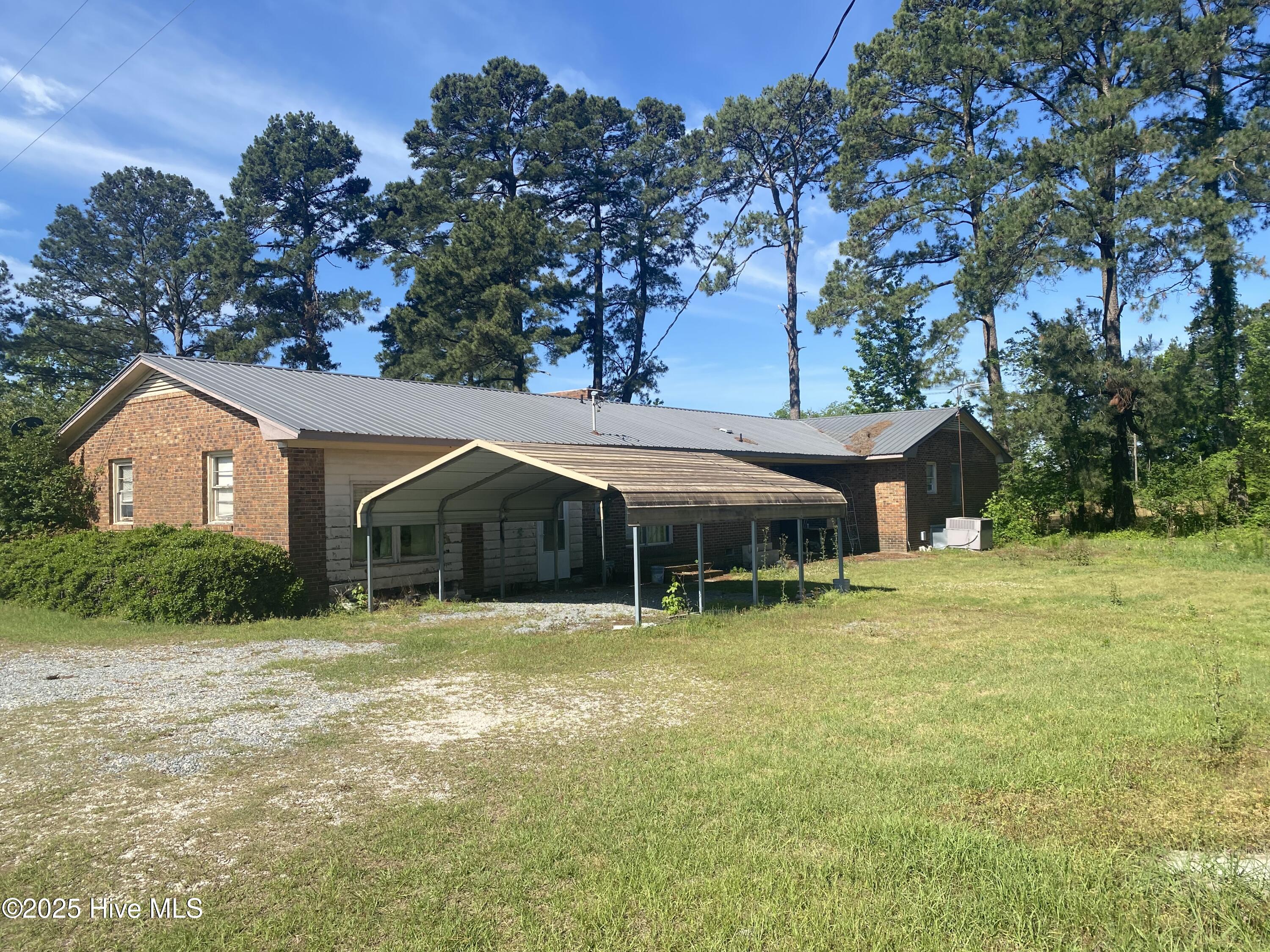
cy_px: 476
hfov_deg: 67.3
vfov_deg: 53.1
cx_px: 635
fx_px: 954
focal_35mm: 26
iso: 32
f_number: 1.8
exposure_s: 1/2315
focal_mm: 4.25
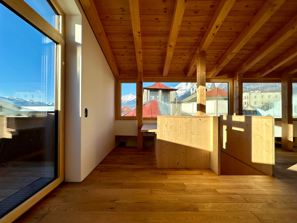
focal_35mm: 14
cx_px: 148
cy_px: 112
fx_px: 120
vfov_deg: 85.7
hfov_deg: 102.1
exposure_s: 1/888
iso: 40
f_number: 2.2
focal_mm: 2.22
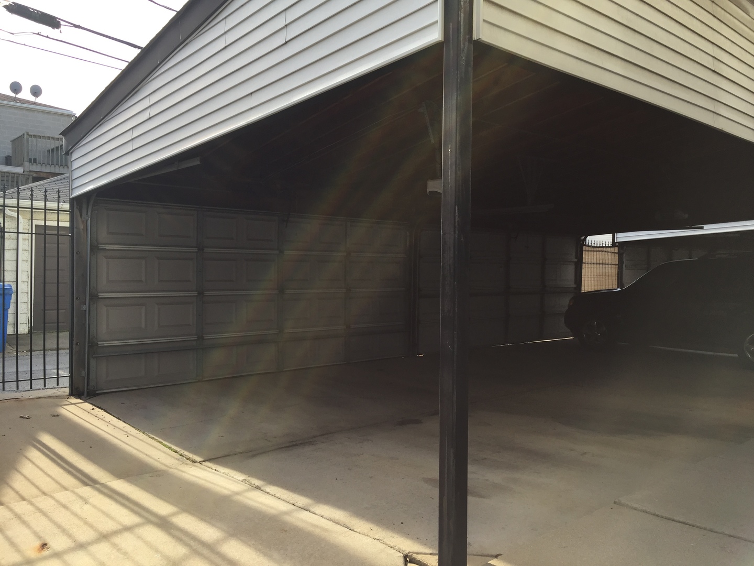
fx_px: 632
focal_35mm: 29
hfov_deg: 61.7
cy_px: 283
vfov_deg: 48.2
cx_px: 377
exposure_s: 1/356
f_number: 2.2
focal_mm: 4.15
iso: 32
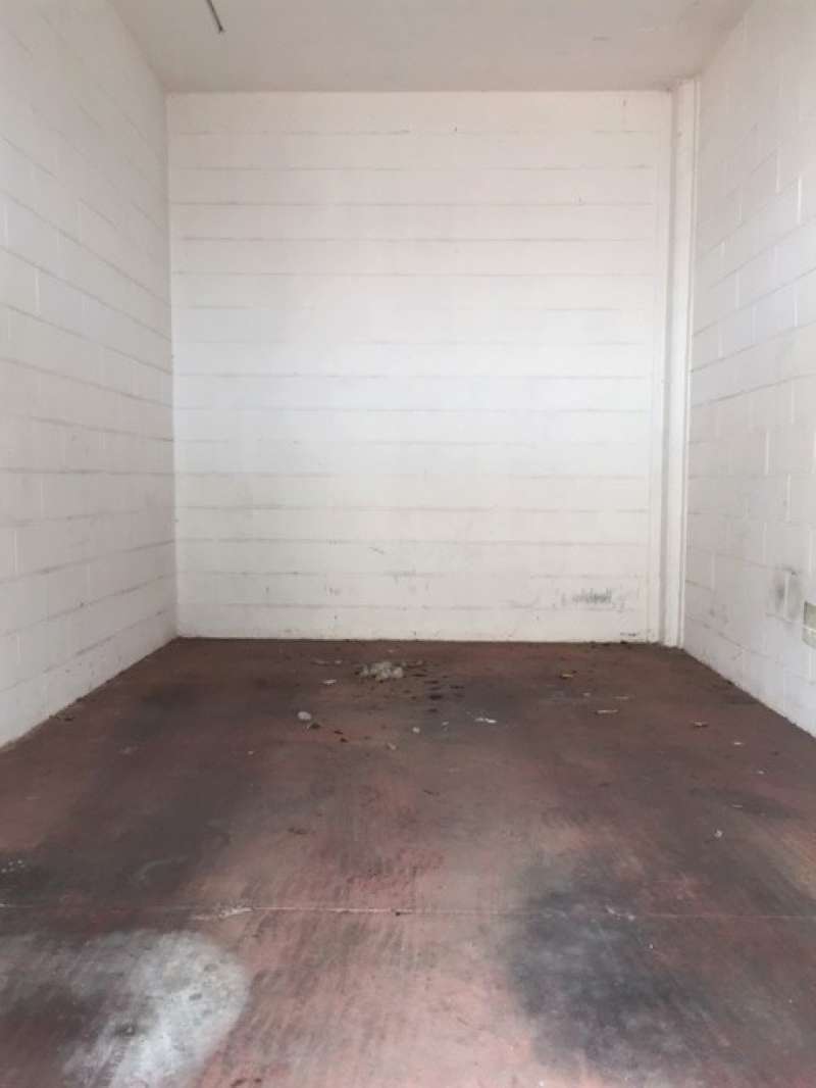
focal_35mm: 29
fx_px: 911
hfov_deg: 48.2
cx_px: 408
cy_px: 544
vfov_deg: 61.6
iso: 40
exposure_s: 1/100
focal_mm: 4.15
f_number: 2.2
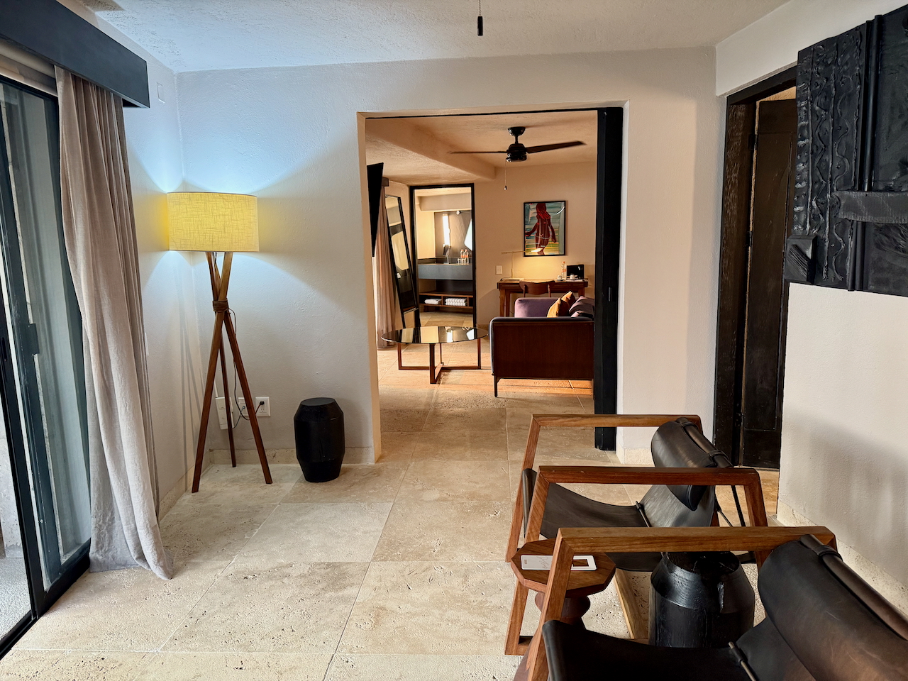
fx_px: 630
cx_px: 454
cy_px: 340
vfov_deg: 56.8
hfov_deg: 71.6
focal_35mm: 24
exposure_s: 1/60
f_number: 1.78
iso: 250
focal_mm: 6.76
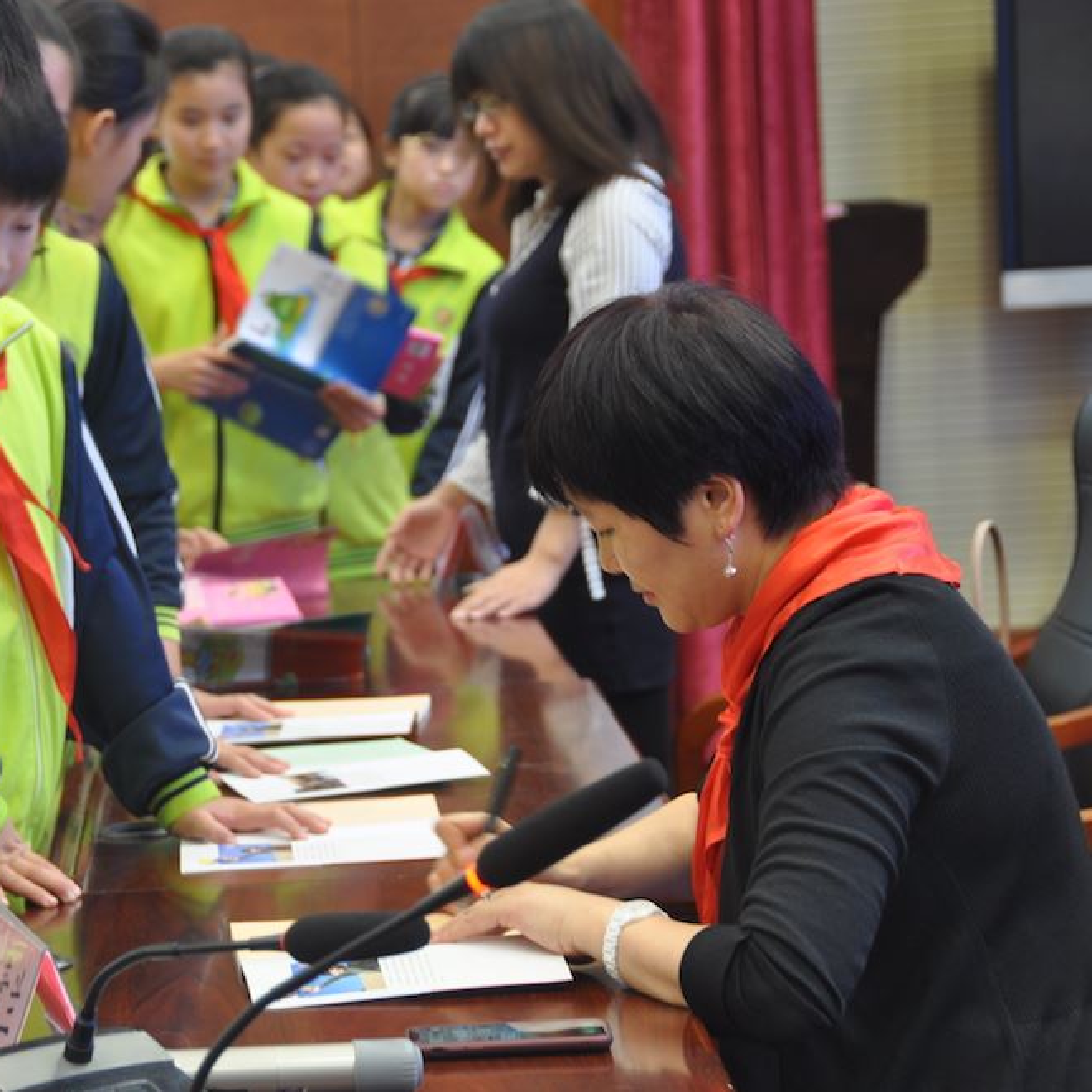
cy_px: 546
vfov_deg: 12.9
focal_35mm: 135
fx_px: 4818
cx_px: 357
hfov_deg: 12.9
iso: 400
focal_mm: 70
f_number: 5
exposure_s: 1/20
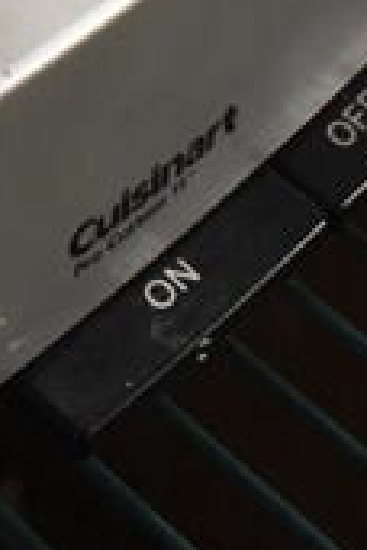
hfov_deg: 9.4
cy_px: -696
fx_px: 2202
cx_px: -26
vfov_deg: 12.0
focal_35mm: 144
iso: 1250
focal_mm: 18
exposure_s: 1/30
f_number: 3.5
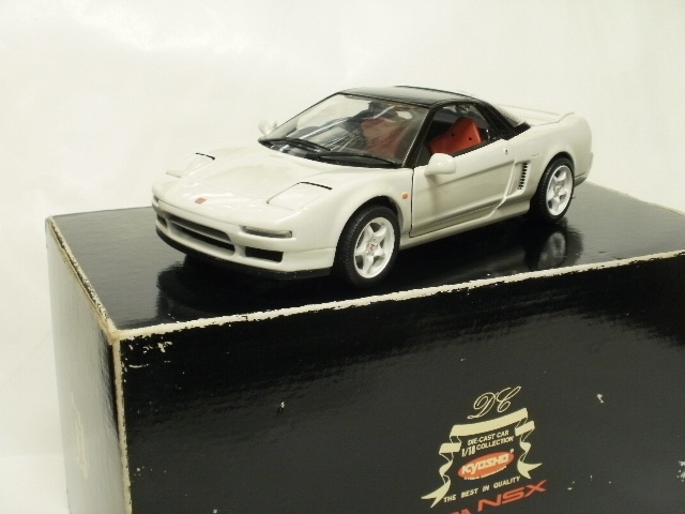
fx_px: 871
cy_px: 257
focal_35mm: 44
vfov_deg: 32.9
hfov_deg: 42.9
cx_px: 342
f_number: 4
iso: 125
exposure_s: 1/6
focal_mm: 7.7
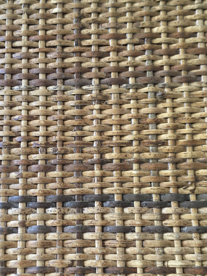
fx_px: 319
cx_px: 70
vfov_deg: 46.5
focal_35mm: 40
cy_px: 166
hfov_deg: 35.6
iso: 100
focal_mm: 4.15
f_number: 2.2
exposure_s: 1/30
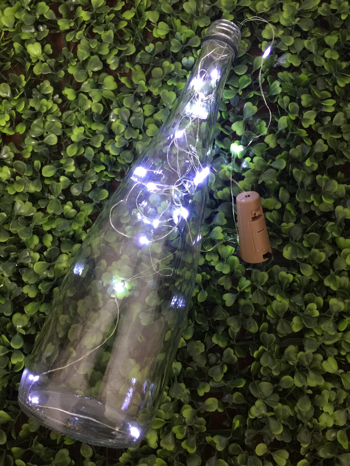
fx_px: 391
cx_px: 175
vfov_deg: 61.7
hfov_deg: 48.2
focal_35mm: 29
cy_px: 233
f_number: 2.2
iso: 125
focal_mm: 4.15
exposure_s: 1/8
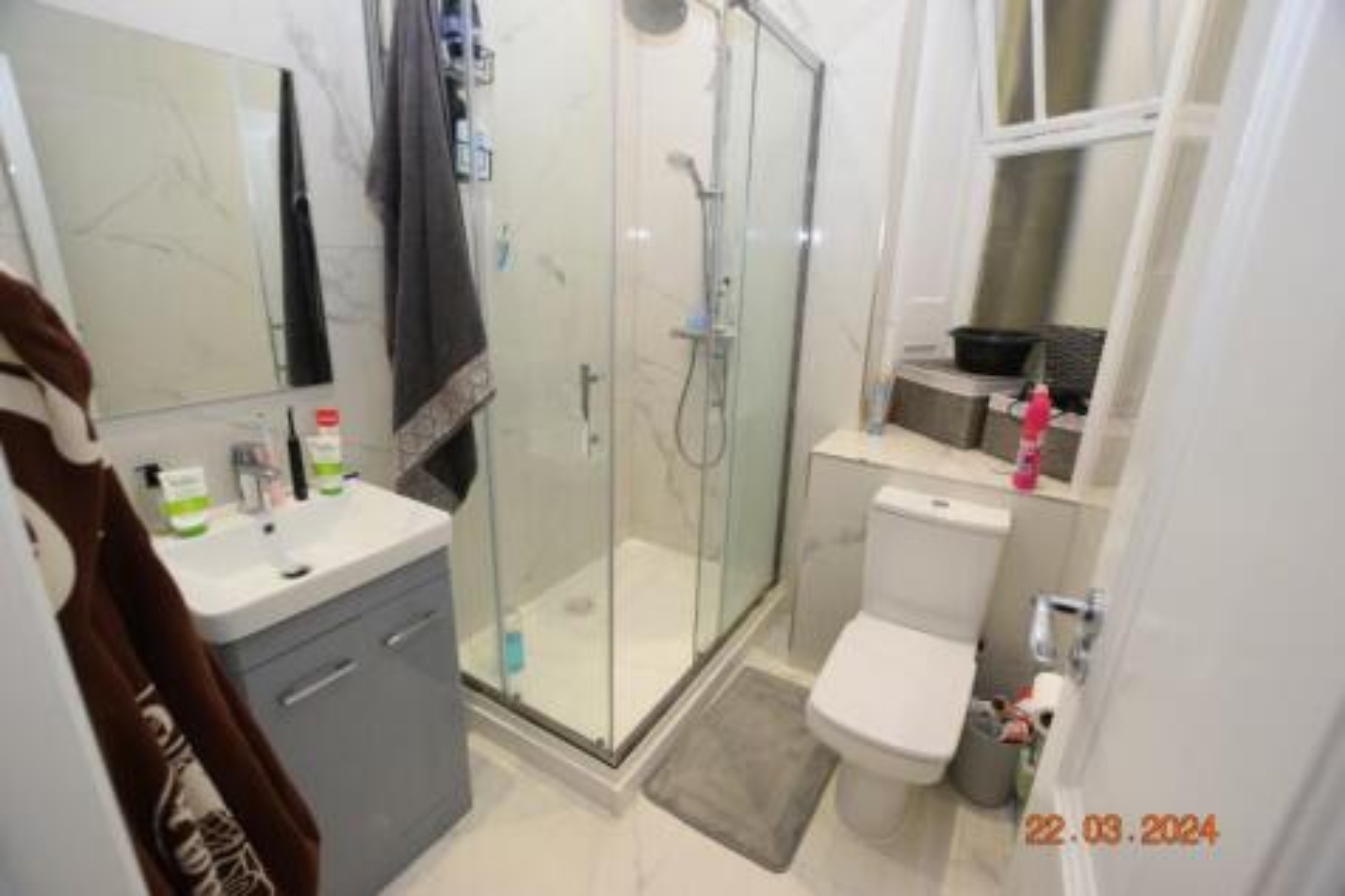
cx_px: 672
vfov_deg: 77.3
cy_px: 448
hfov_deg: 100.4
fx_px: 560
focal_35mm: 15
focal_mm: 10
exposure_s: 1/80
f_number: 4.5
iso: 800
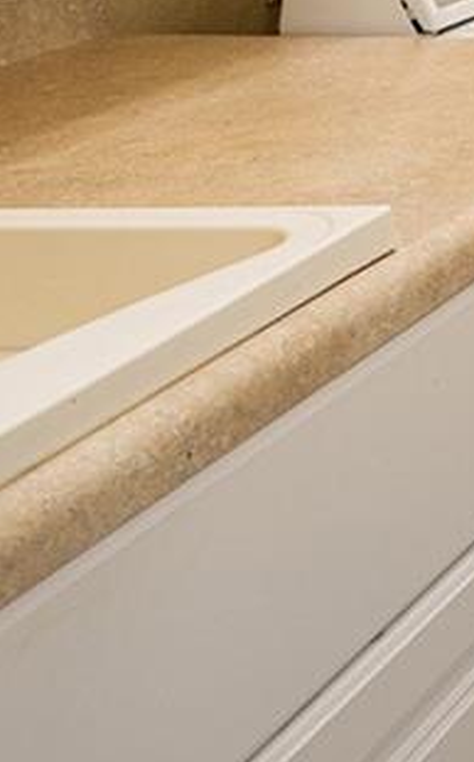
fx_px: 1637
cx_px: 1412
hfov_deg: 11.0
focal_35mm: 79
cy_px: -361
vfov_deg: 22.0
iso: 320
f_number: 8
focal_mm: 15
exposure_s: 1/13
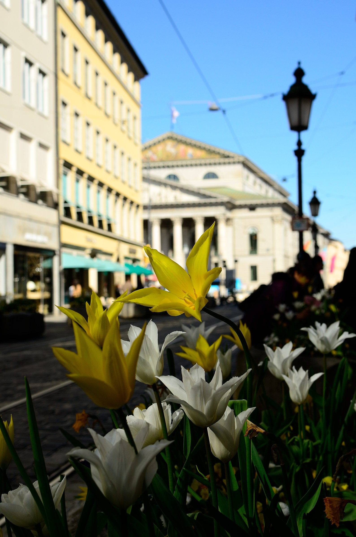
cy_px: 268
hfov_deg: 25.6
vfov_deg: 37.9
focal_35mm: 52
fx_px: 782
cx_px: 178
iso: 100
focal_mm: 35
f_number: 6.3
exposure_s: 1/320
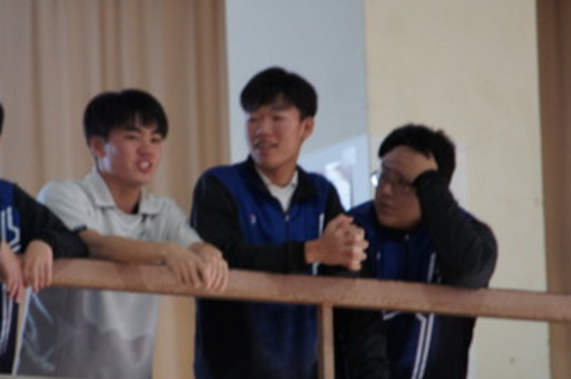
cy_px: 235
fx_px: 6795
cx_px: 223
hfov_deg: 4.8
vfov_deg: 3.2
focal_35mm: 429
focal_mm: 200
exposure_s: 1/125
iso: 1600
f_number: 6.3
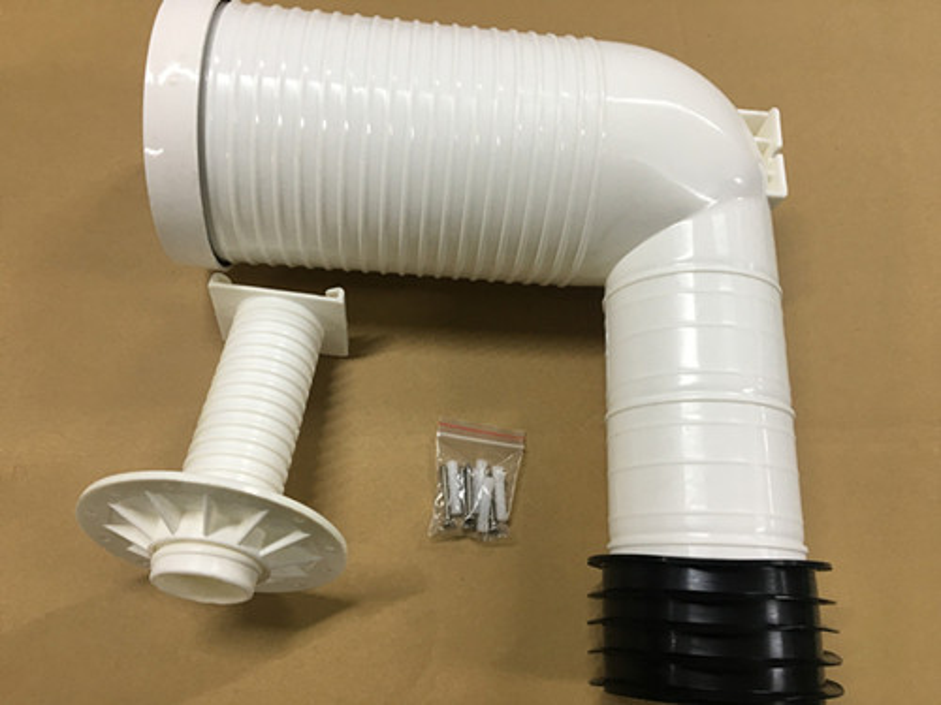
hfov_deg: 61.7
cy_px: 352
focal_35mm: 29
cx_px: 470
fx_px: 788
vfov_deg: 48.2
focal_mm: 4.15
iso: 64
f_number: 2.2
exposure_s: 1/33
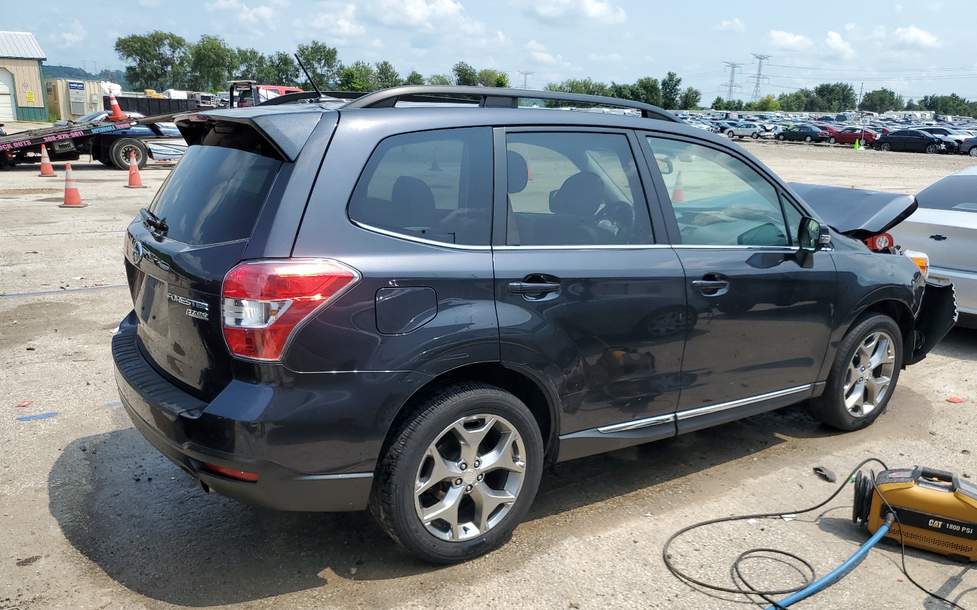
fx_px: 745
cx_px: 491
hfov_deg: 66.5
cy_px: 355
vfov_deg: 44.4
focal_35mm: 28
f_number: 1.5
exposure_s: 1/3333
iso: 50
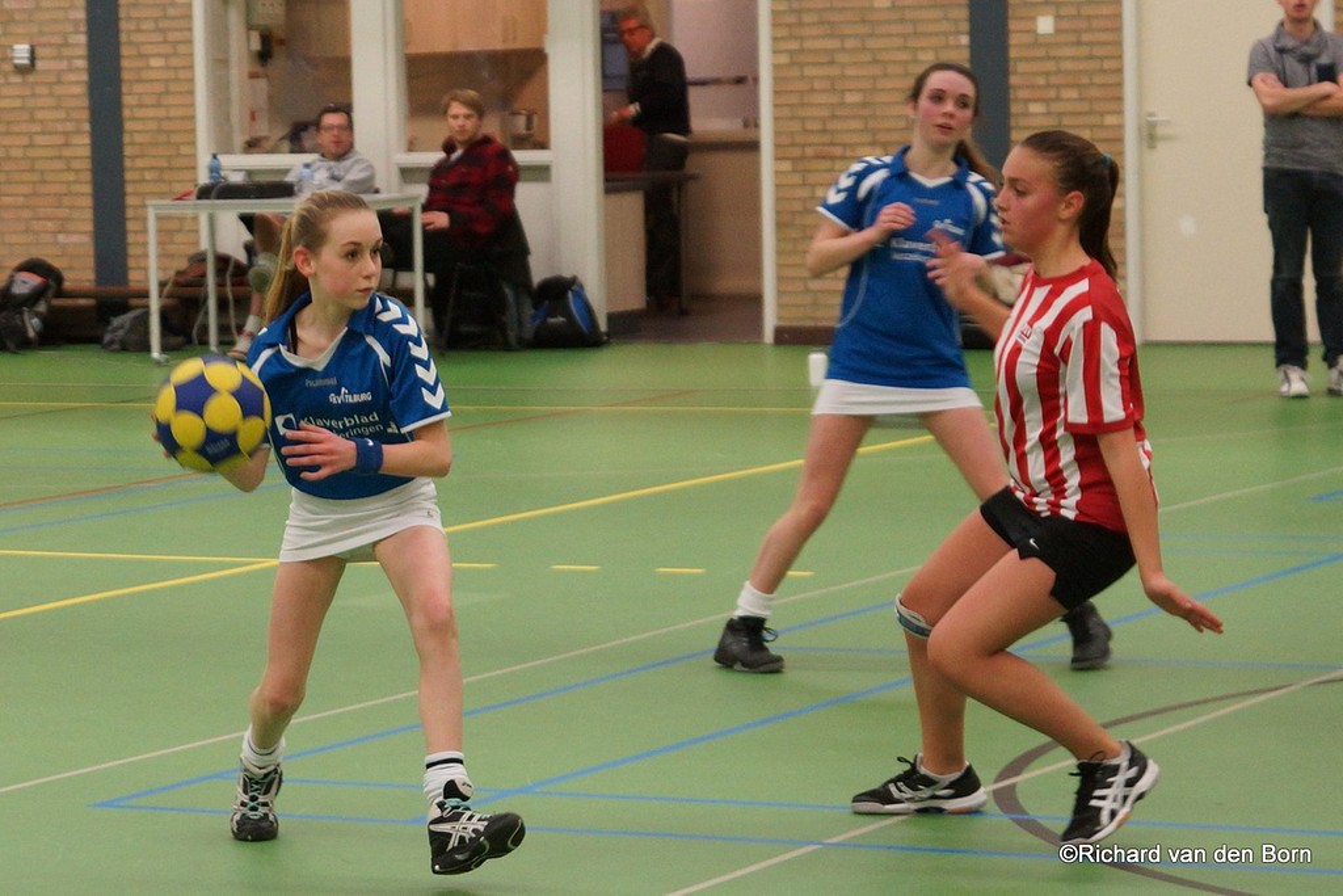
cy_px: 448
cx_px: 672
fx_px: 2798
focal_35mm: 75
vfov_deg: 18.2
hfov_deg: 27.0
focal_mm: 50
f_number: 3.2
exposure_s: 1/200
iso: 800
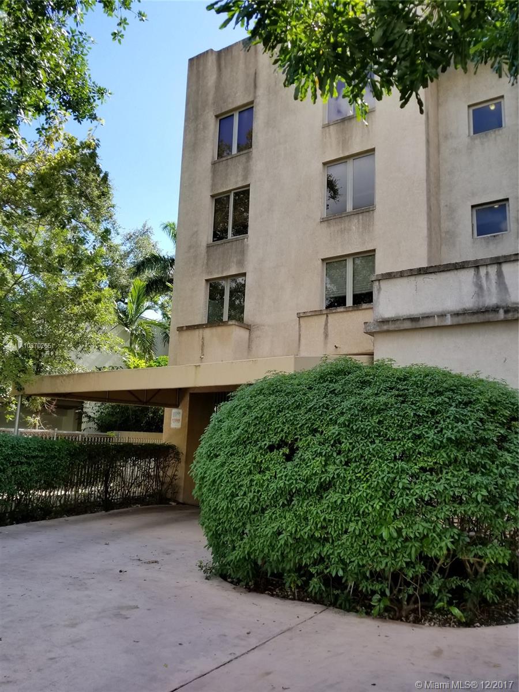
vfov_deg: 67.3
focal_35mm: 26
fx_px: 520
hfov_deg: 53.1
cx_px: 260
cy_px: 346
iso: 50
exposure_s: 1/1018
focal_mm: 4.25
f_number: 1.7
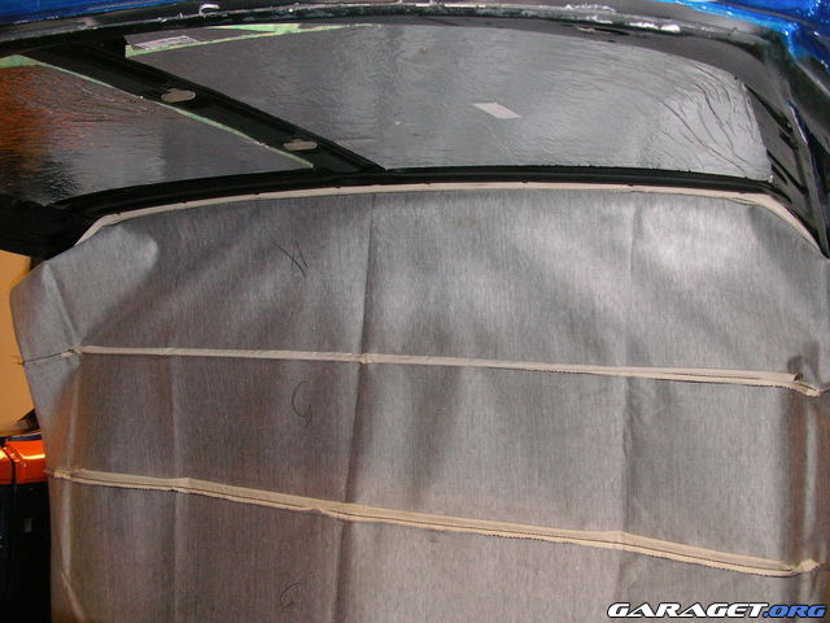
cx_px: 415
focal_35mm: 38
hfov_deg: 49.0
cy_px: 312
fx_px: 911
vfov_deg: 37.7
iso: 156
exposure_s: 1/40
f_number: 3.5
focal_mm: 6.3
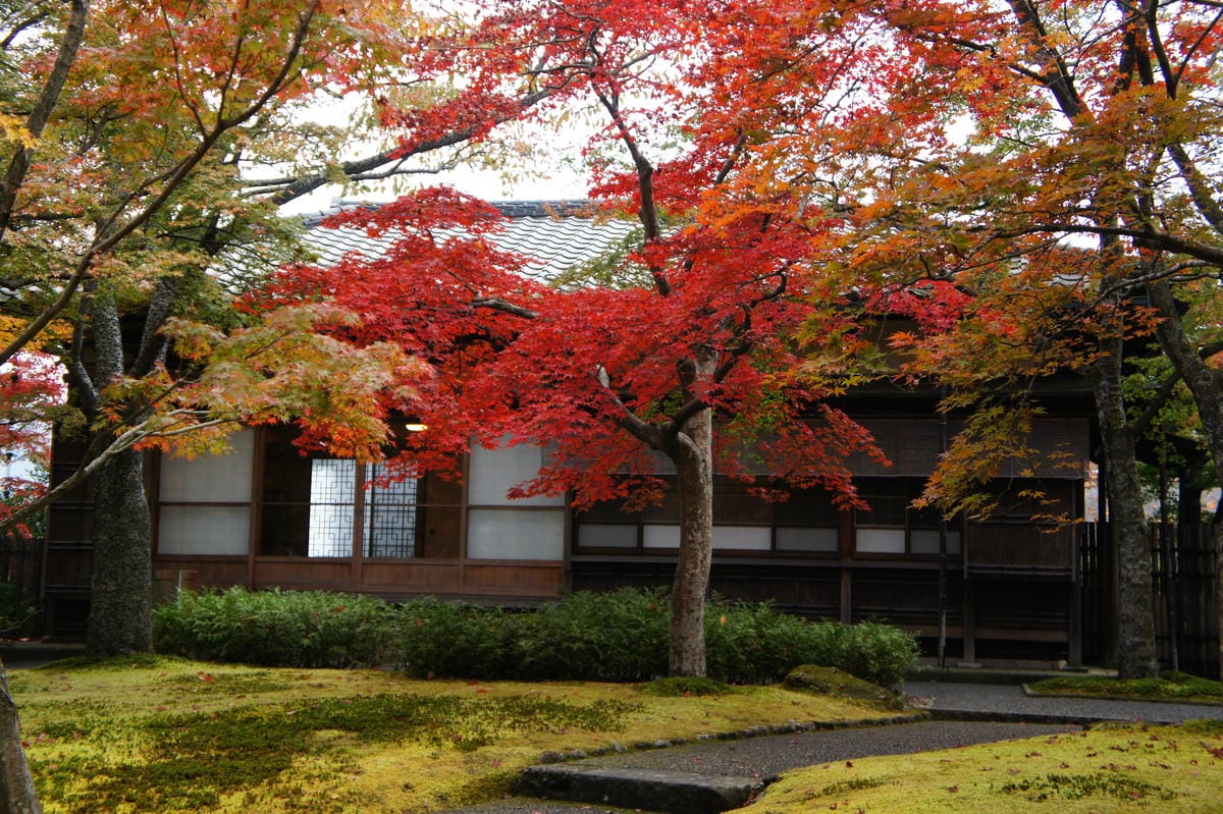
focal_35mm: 54
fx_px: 1834
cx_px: 612
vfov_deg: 25.0
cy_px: 407
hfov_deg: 36.9
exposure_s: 1/60
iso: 500
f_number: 4.5
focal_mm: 36
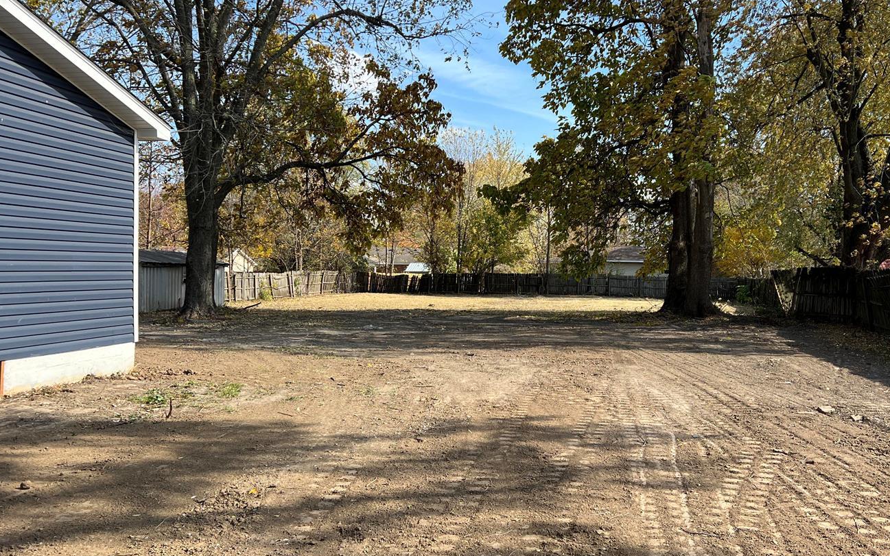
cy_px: 268
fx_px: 825
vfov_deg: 37.3
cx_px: 522
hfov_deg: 56.4
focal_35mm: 34
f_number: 1.5
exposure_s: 1/1751
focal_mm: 5.7
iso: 50
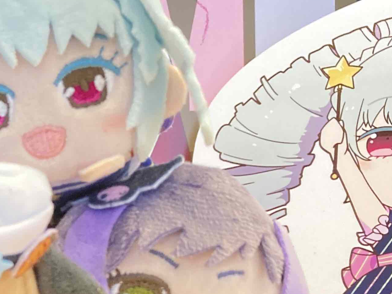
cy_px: 311
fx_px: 996
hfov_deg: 20.5
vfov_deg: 16.4
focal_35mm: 88
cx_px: -100
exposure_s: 1/50
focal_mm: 3.99
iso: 200
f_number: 1.8
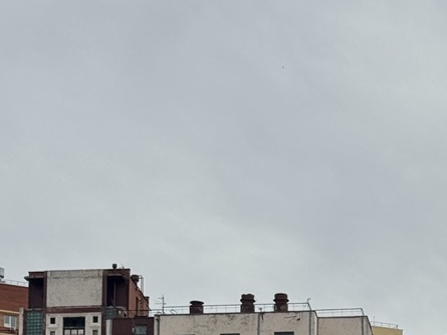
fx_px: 1950
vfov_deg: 9.5
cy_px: 507
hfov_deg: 13.0
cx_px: 352
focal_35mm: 151
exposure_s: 1/9009
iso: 64
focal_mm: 6.76
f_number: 1.78
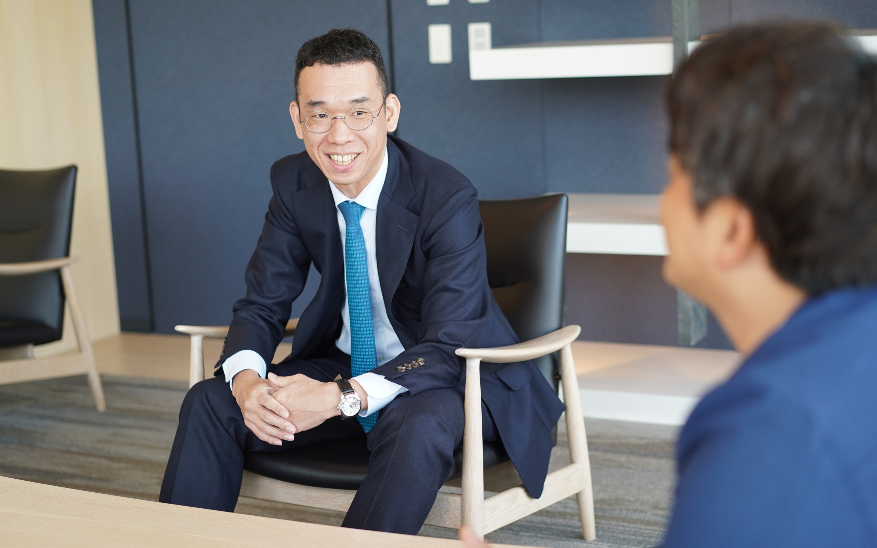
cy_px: 261
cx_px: 439
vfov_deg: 22.7
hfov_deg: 35.7
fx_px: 1362
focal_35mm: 57
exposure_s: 1/200
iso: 400
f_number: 2.5
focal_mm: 55
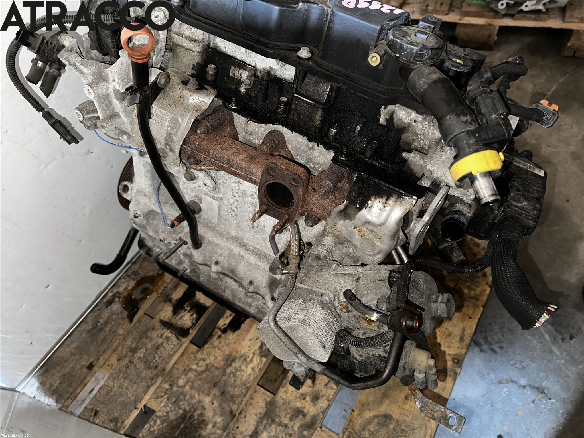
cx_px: 292
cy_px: 219
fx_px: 405
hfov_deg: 71.6
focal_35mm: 24
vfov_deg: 56.8
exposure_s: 1/5
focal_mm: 6.86
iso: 100
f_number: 1.78
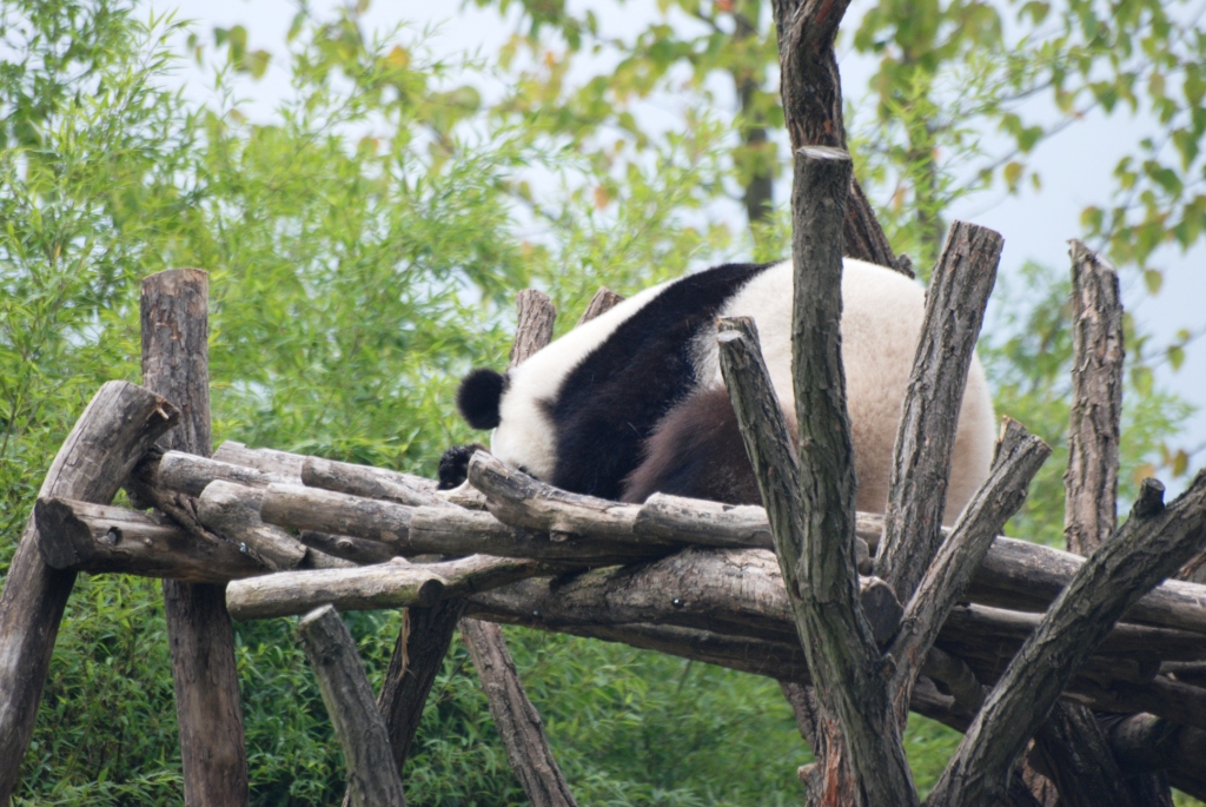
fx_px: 15090
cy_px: 404
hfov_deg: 4.6
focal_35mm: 450
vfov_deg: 3.1
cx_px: 603
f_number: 5.6
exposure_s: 1/250
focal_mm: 300
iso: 400
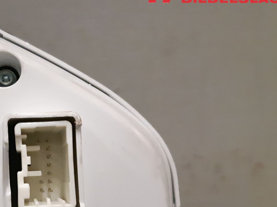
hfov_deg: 37.8
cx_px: 46
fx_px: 384
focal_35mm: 48
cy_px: 152
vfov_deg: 29.8
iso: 800
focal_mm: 3.93
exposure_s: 1/312
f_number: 1.7
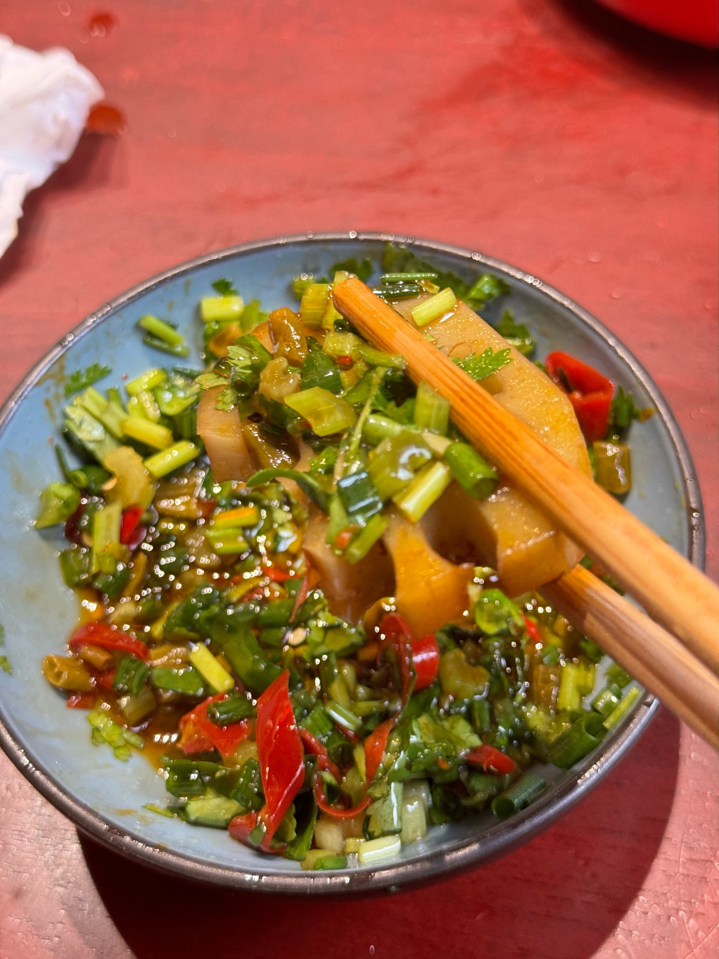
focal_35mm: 48
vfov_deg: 39.7
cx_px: 360
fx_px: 1329
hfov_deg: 30.3
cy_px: 480
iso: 200
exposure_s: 1/50
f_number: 1.78
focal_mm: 6.86
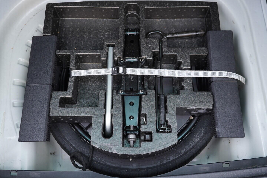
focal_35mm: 36
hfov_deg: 53.1
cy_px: 89
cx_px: 134
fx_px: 267
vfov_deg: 36.9
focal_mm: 24
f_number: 2.8
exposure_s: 1/40
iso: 320
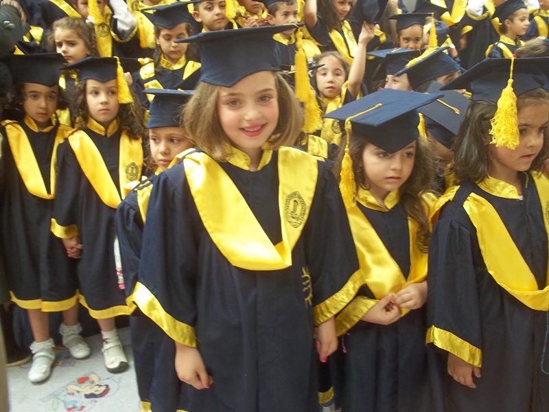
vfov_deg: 39.7
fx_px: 571
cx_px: 274
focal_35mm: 36
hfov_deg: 51.4
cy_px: 206
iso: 64
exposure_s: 1/40
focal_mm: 6.5
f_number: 3.1
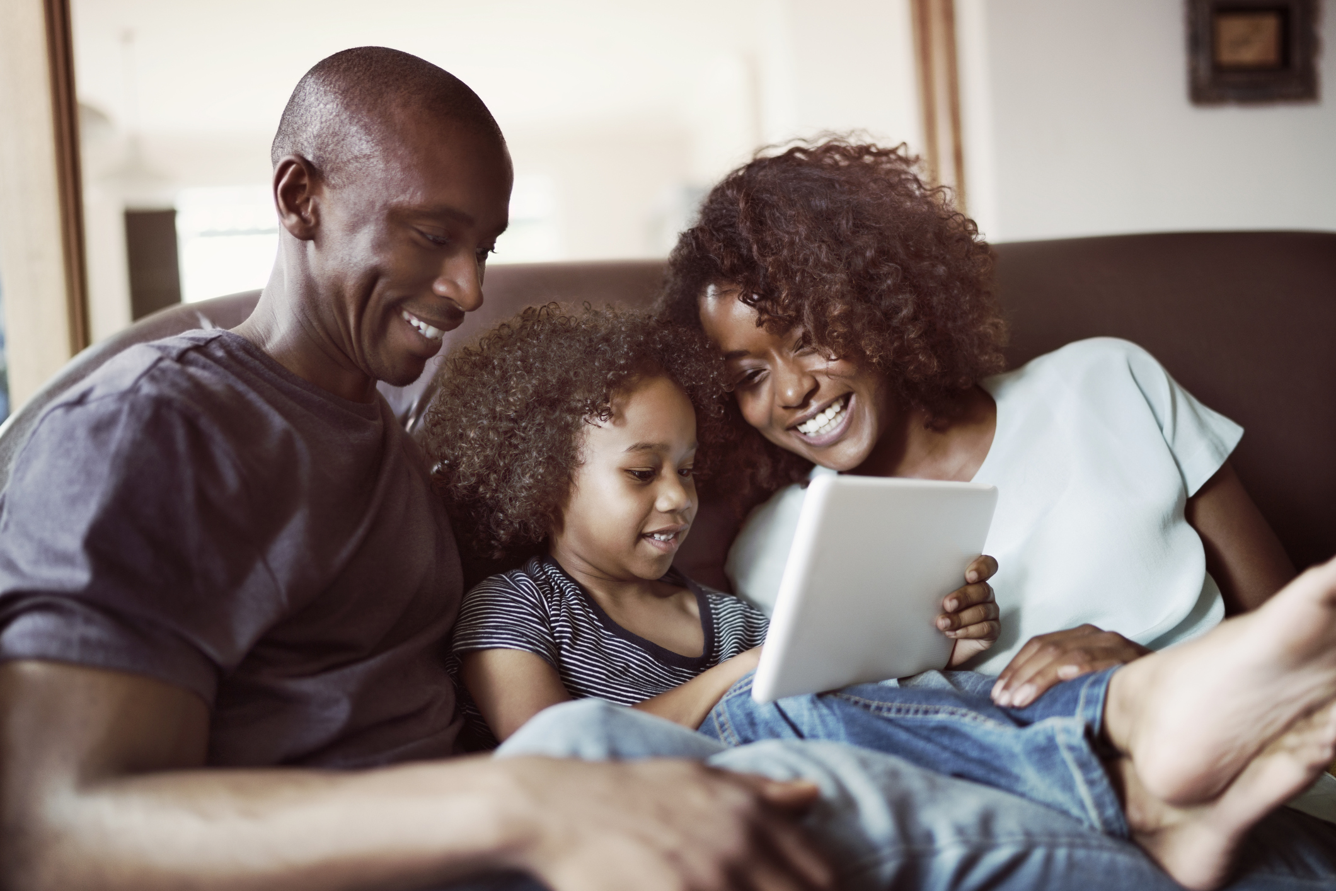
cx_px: 668
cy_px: 446
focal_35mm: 35
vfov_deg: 37.9
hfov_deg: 54.4
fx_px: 1299
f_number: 1.4
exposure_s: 1/250
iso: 250
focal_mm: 35
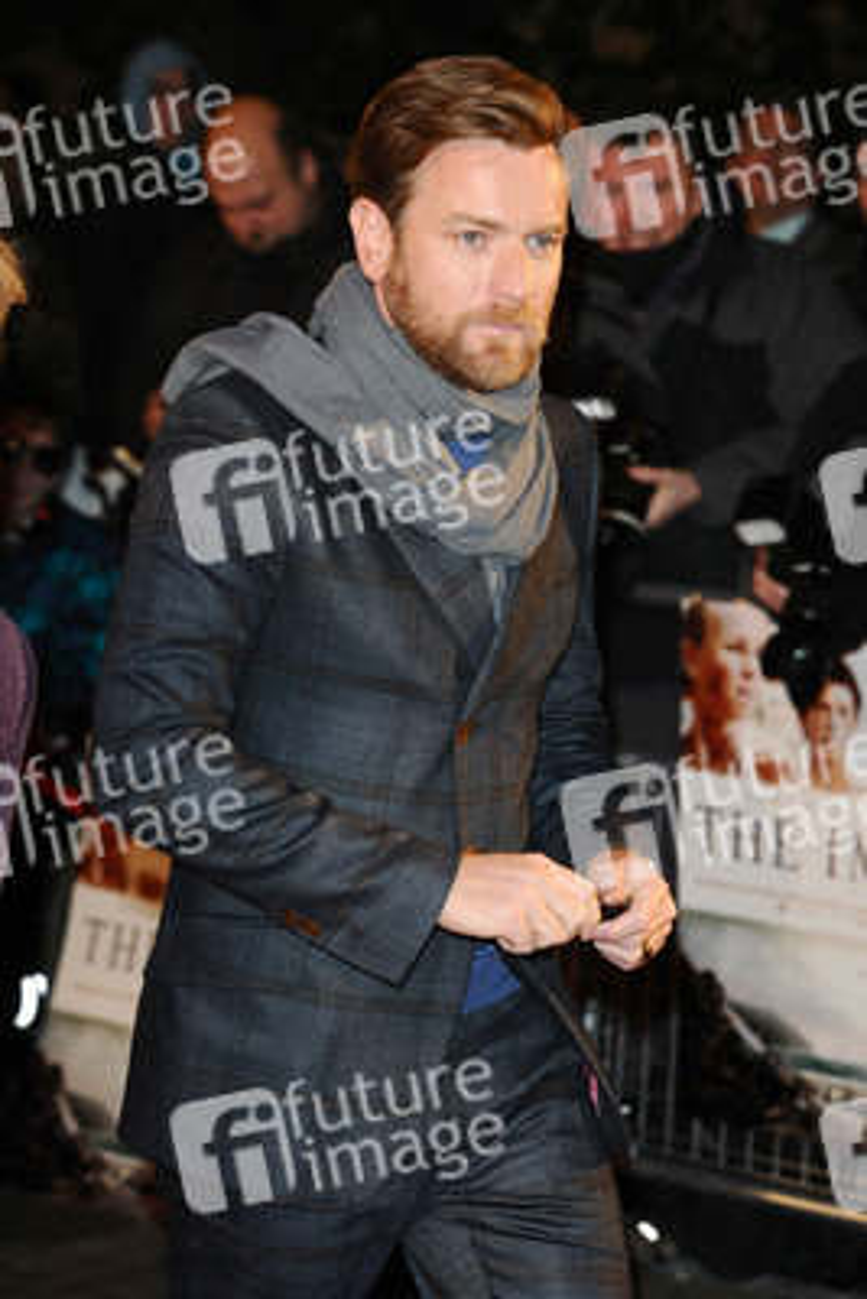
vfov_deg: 17.1
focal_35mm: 120
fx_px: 4331
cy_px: 650
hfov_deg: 11.4
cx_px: 434
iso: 640
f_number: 4.5
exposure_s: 1/200
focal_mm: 80
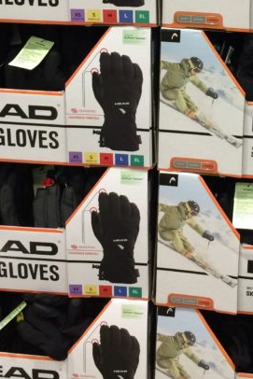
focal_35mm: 76
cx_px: 183
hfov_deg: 17.9
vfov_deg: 25.5
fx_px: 800
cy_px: 11
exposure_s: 1/30
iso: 100
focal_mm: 4.15
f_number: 2.2
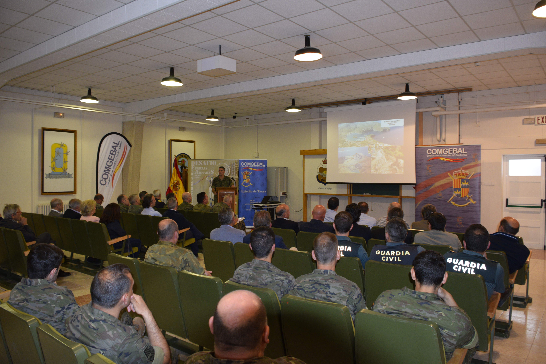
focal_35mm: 27
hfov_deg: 67.4
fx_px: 409
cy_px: 182
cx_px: 273
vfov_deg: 47.9
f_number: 4.5
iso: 800
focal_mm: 18
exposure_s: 1/80
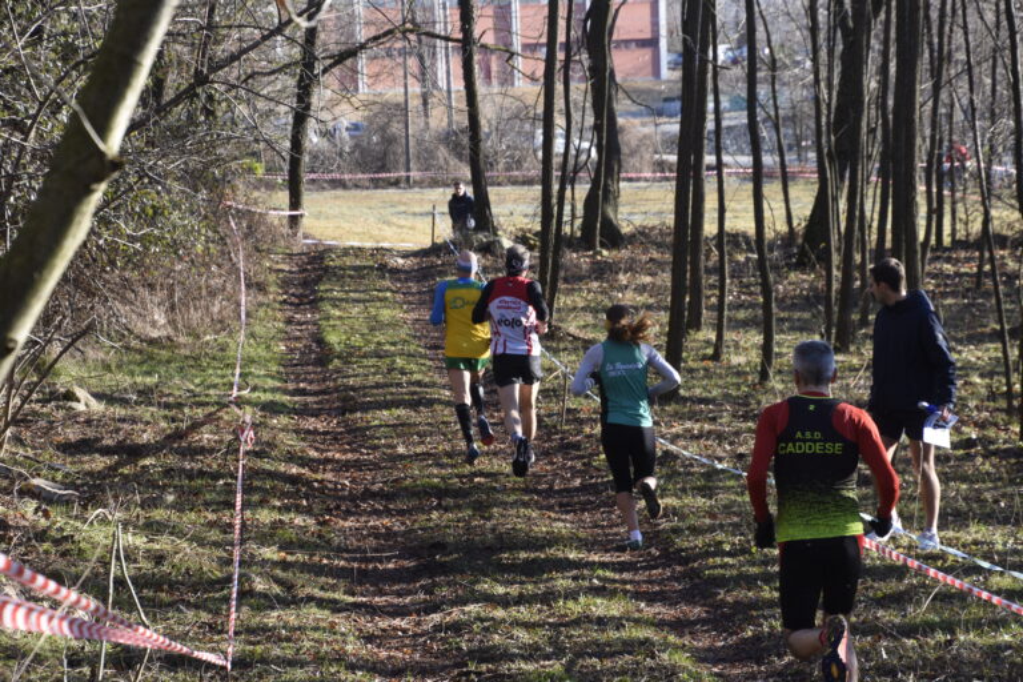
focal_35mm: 105
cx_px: 512
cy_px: 341
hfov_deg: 19.5
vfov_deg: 13.0
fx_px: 2984
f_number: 5.3
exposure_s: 1/250
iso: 250
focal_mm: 70
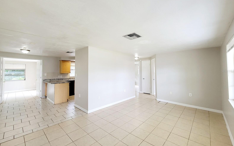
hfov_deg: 105.3
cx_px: 116
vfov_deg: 78.6
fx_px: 89
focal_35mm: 14
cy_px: 71
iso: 125
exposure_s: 1/60.2
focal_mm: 2.2
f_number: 2.2
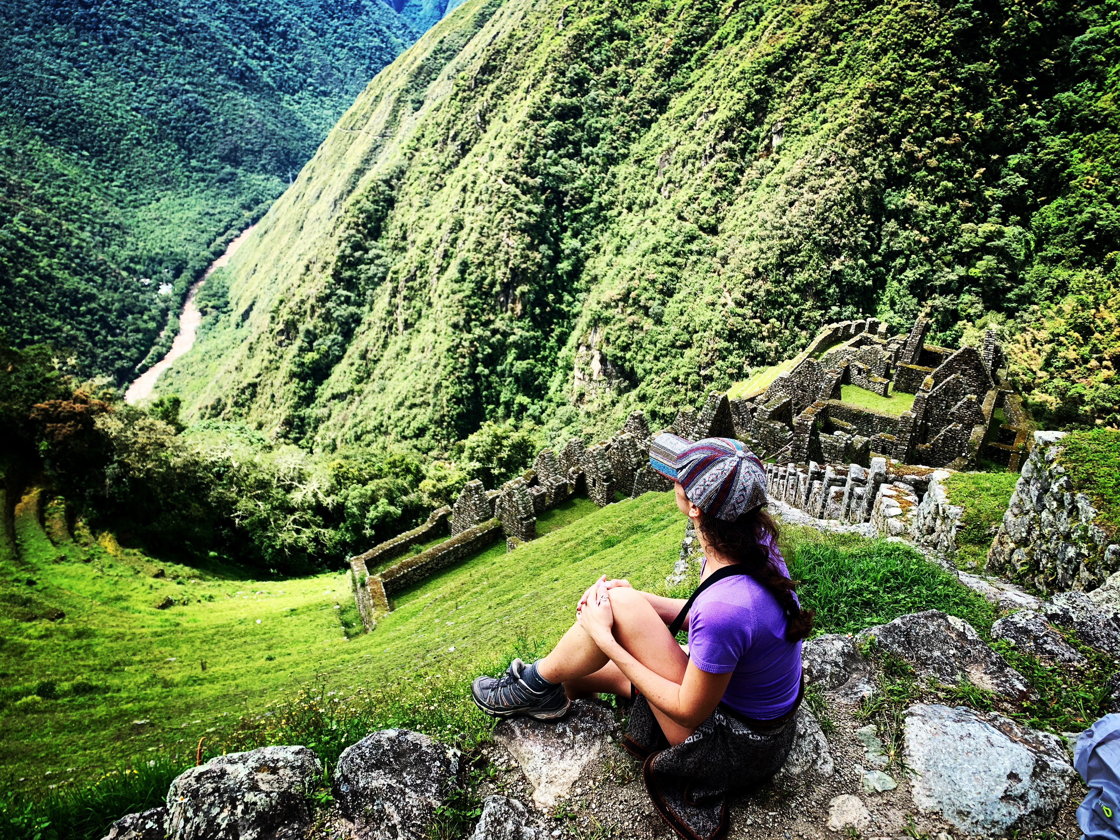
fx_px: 841
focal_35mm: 26
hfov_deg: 67.3
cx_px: 560
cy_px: 420
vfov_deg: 53.1
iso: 25
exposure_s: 1/696
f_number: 1.8
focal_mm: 4.25
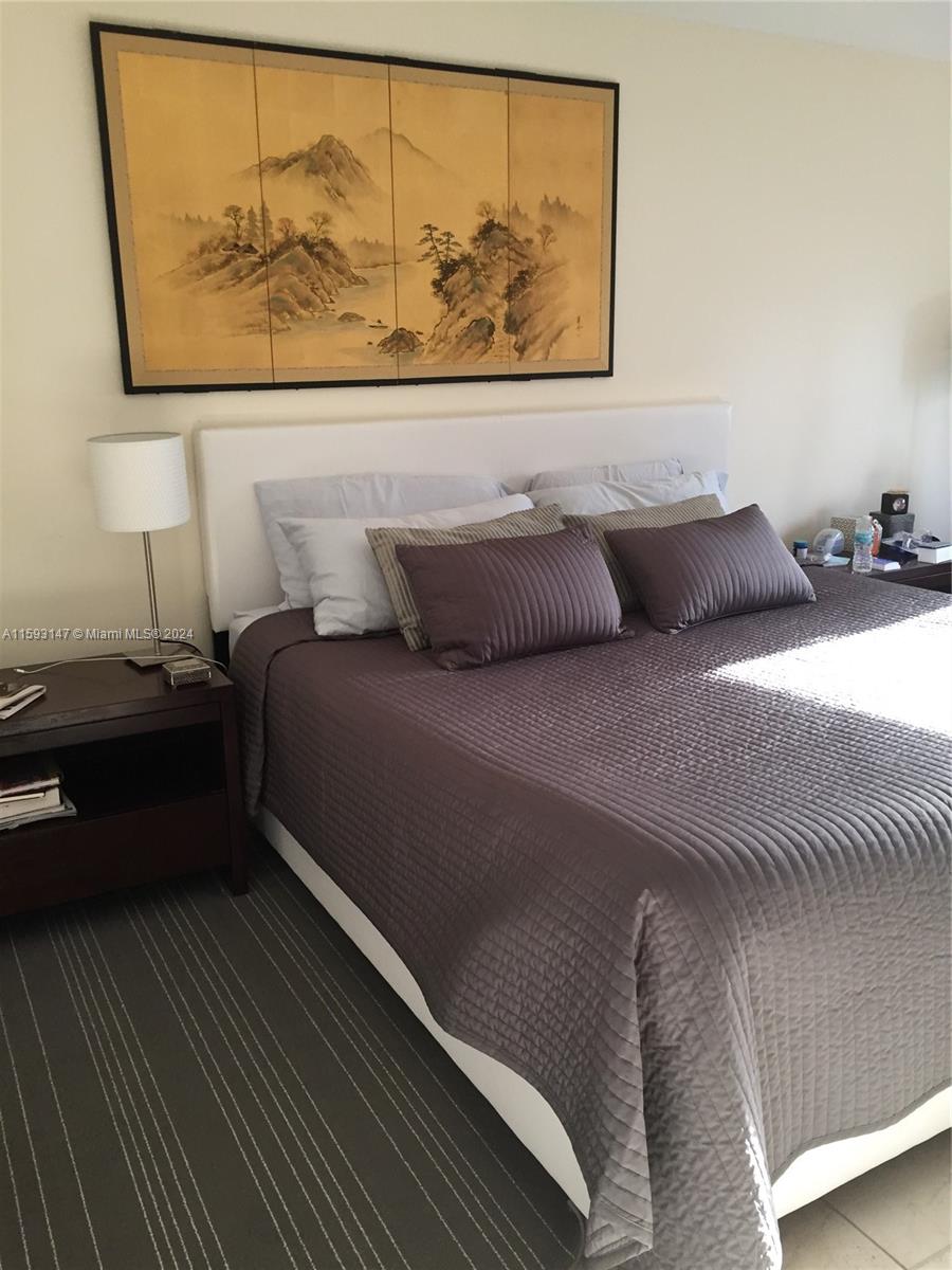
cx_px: 476
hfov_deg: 48.2
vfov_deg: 61.7
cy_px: 635
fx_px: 1063
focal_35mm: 29
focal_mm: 4.15
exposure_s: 1/30
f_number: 2.2
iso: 50
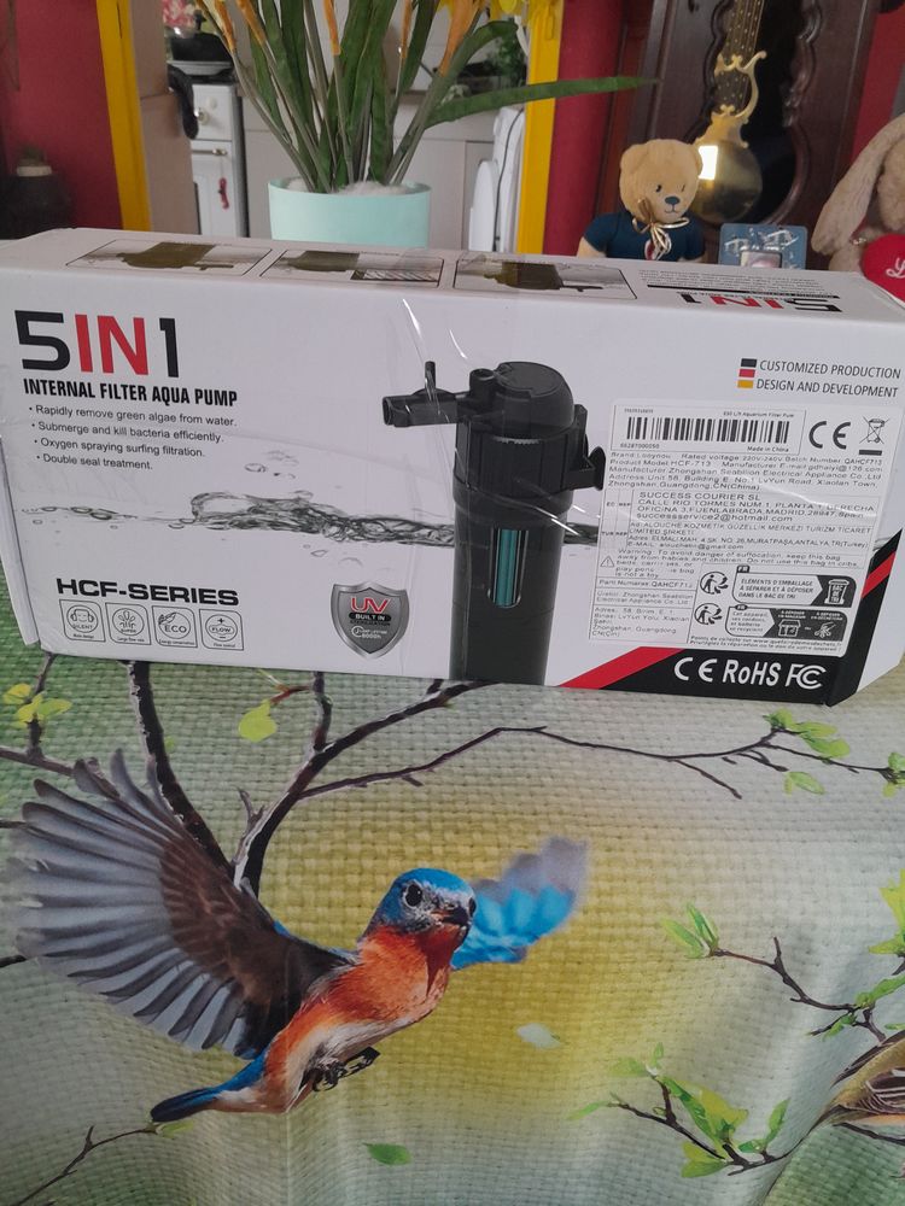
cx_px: 452
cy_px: 603
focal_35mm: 27
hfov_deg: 51.4
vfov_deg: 65.3
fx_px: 941
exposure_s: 1/50
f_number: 1.8
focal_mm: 4
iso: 250
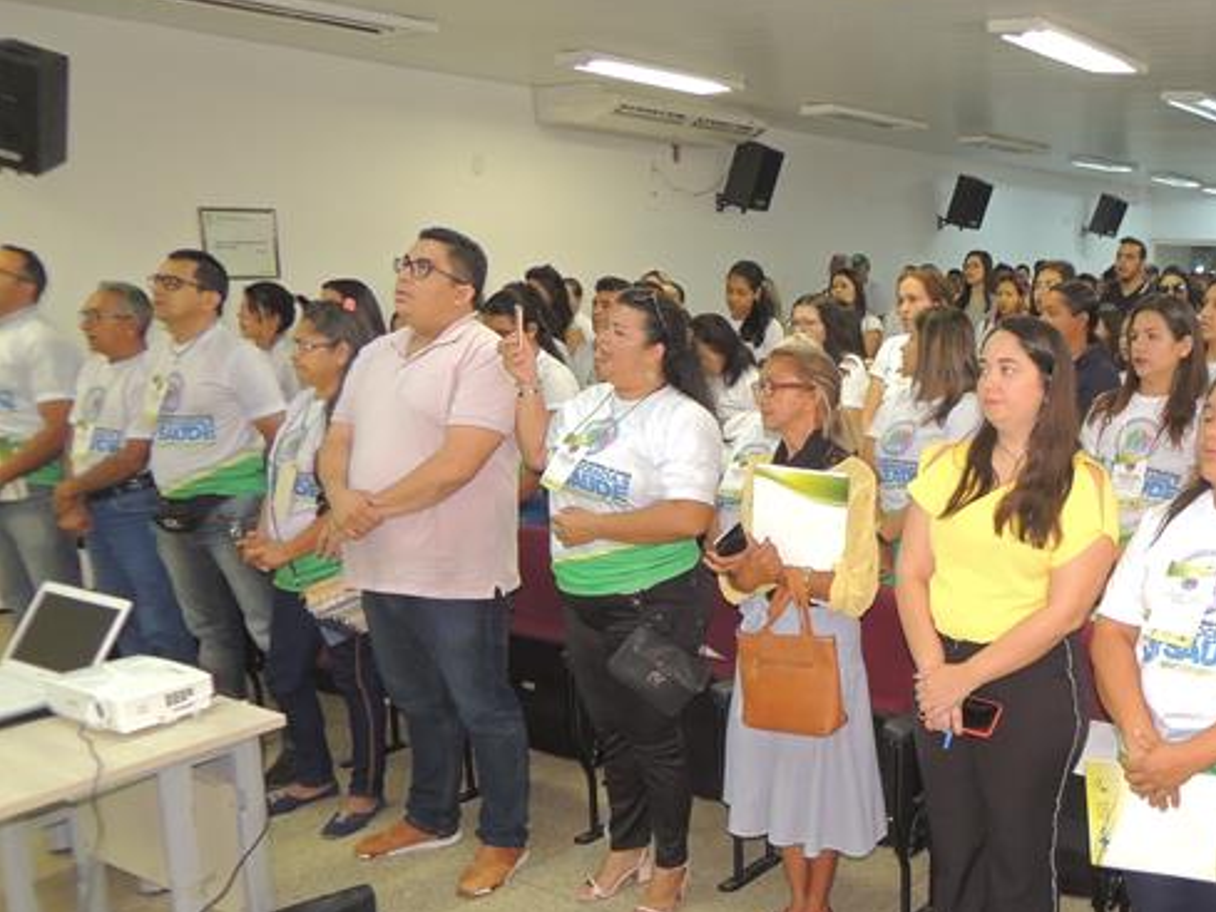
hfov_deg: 49.3
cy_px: 577
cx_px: 909
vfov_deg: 39.4
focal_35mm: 36
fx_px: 1265
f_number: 3
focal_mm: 4.3
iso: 320
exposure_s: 1/30
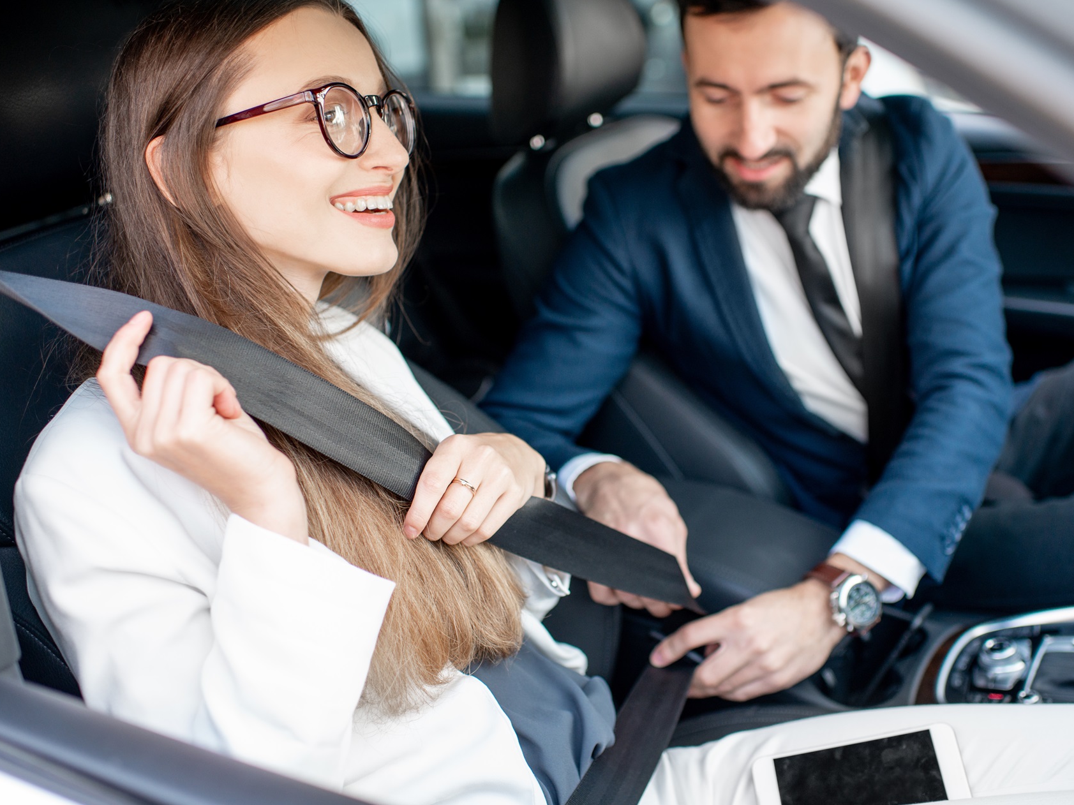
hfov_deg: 46.7
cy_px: 404
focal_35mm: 40
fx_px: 1241
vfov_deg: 36.0
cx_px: 608
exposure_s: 1/320
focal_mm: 35
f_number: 2.2
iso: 500
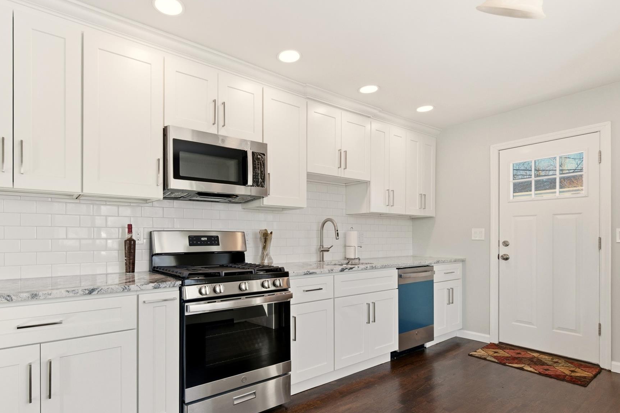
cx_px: 267
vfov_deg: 64.2
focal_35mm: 19
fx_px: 327
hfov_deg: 86.4
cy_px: 236
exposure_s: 1/100
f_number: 9
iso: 250
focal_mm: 16
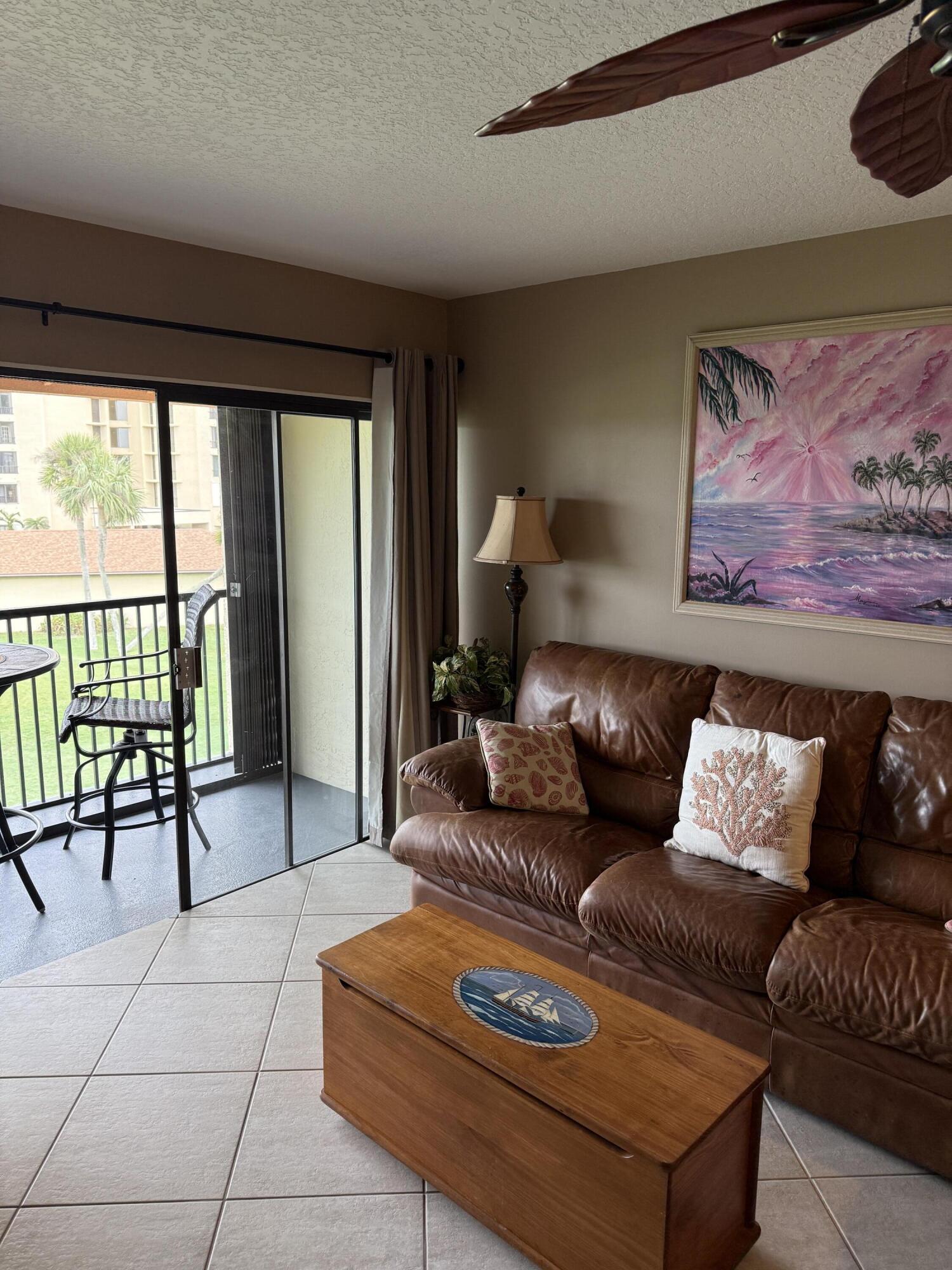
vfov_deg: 71.6
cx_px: 476
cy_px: 635
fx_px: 880
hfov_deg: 56.8
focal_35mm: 24
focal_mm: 6.76
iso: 200
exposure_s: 1/99
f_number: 1.78
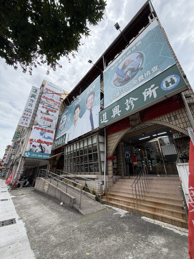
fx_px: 105
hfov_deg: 85.7
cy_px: 130
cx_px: 97
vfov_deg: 102.1
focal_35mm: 14
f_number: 2.2
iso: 32
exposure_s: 1/770
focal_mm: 2.22
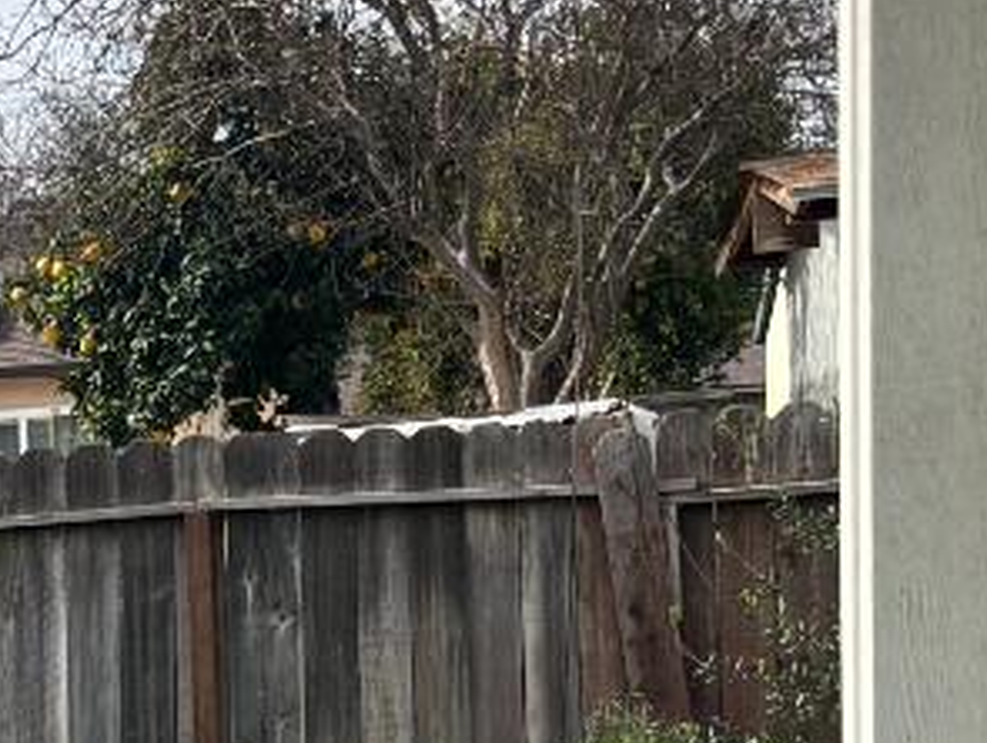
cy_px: 1066
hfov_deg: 13.6
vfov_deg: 10.9
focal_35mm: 132
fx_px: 3768
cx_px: -713
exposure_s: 1/2451
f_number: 1.6
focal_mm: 5.96
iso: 50
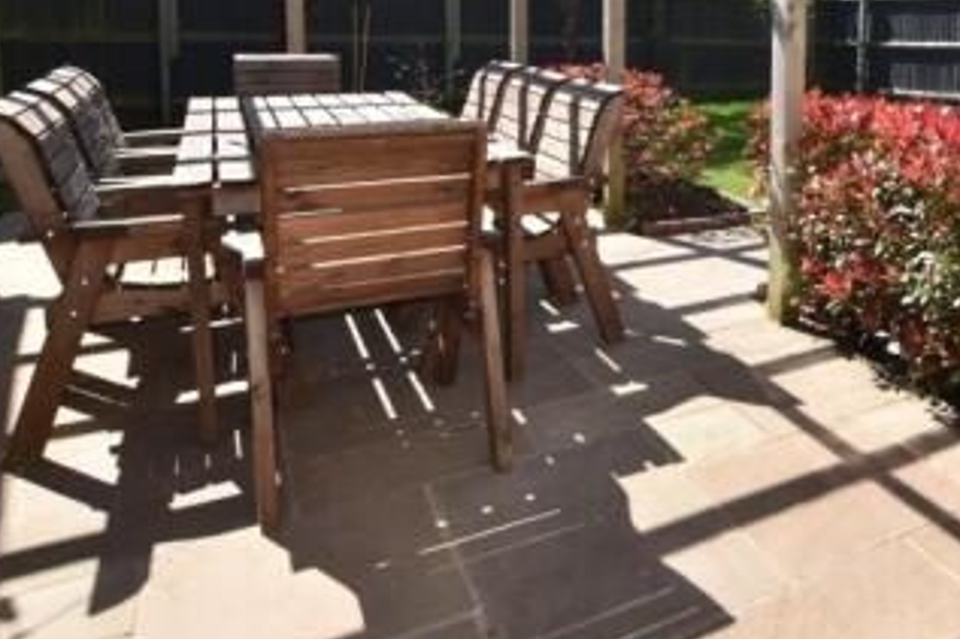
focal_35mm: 31
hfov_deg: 53.4
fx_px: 826
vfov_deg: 39.5
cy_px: 74
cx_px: 849
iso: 100
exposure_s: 1/200
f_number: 6.3
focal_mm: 10
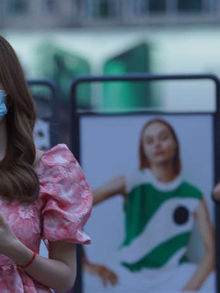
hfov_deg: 2.9
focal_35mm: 505
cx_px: -41
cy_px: 277
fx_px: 4281
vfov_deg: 3.9
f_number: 4
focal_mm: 135
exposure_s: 1/200
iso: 500
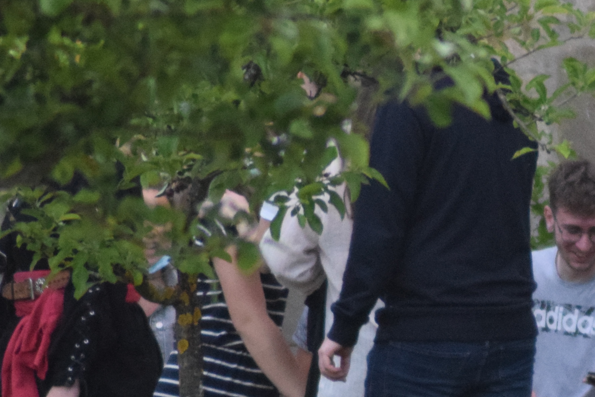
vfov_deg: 1.0
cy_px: 351
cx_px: 547
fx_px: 23422
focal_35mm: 1417
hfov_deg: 1.5
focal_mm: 280
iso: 2500
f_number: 5.3
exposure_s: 1/500
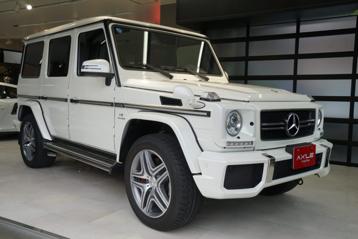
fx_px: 348
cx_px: 179
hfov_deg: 54.4
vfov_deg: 37.9
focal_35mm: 35
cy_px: 120
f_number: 7.1
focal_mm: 35
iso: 100
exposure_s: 1/100
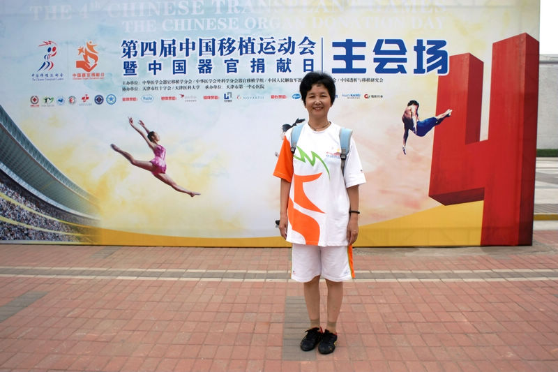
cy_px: 186
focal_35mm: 30
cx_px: 279
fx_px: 465
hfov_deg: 61.9
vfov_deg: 43.6
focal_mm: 20
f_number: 4
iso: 200
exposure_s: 1/1250
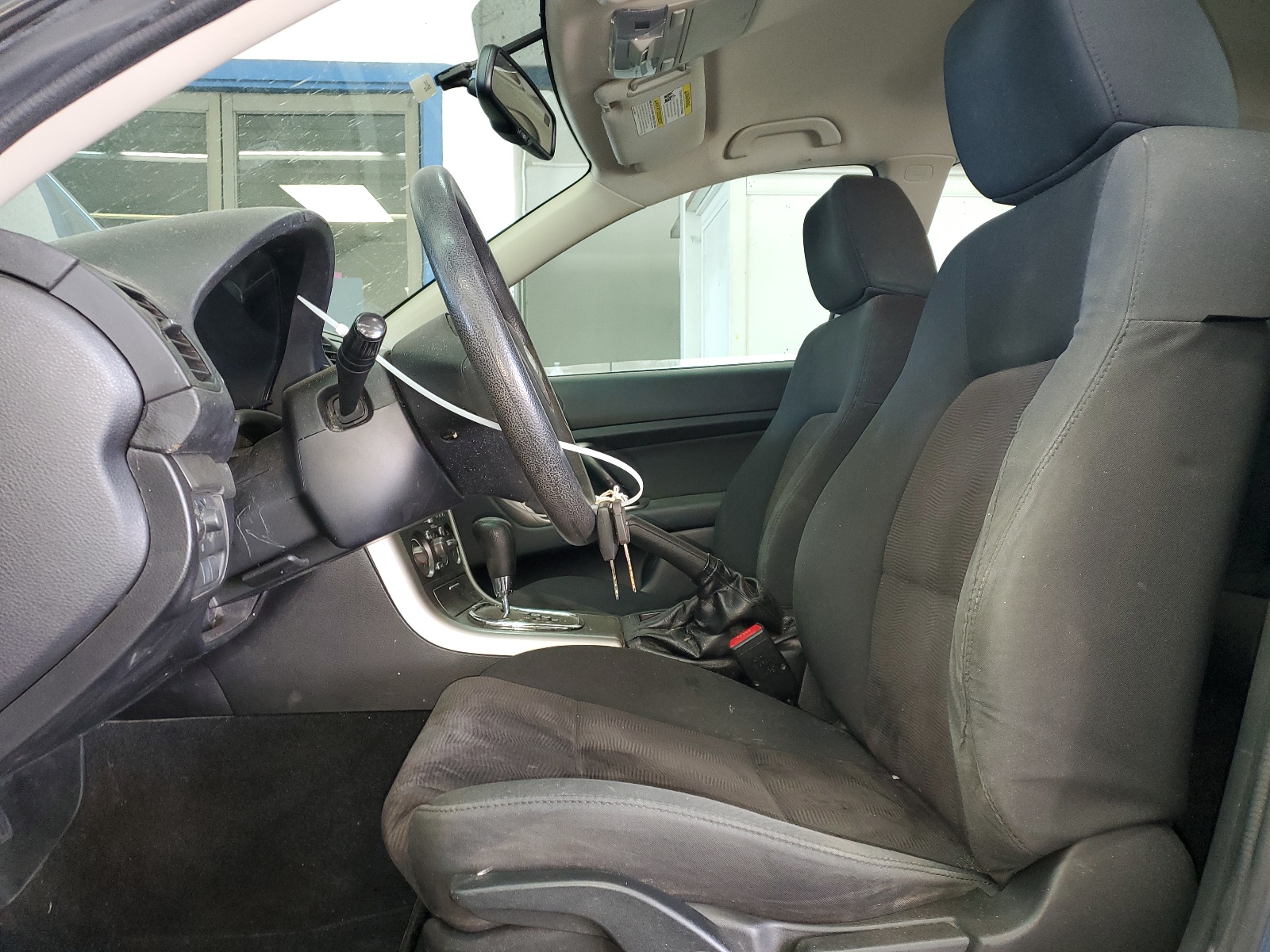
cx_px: 635
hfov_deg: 67.3
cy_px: 476
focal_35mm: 26
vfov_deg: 53.1
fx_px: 954
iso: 109
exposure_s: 1/30
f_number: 1.5
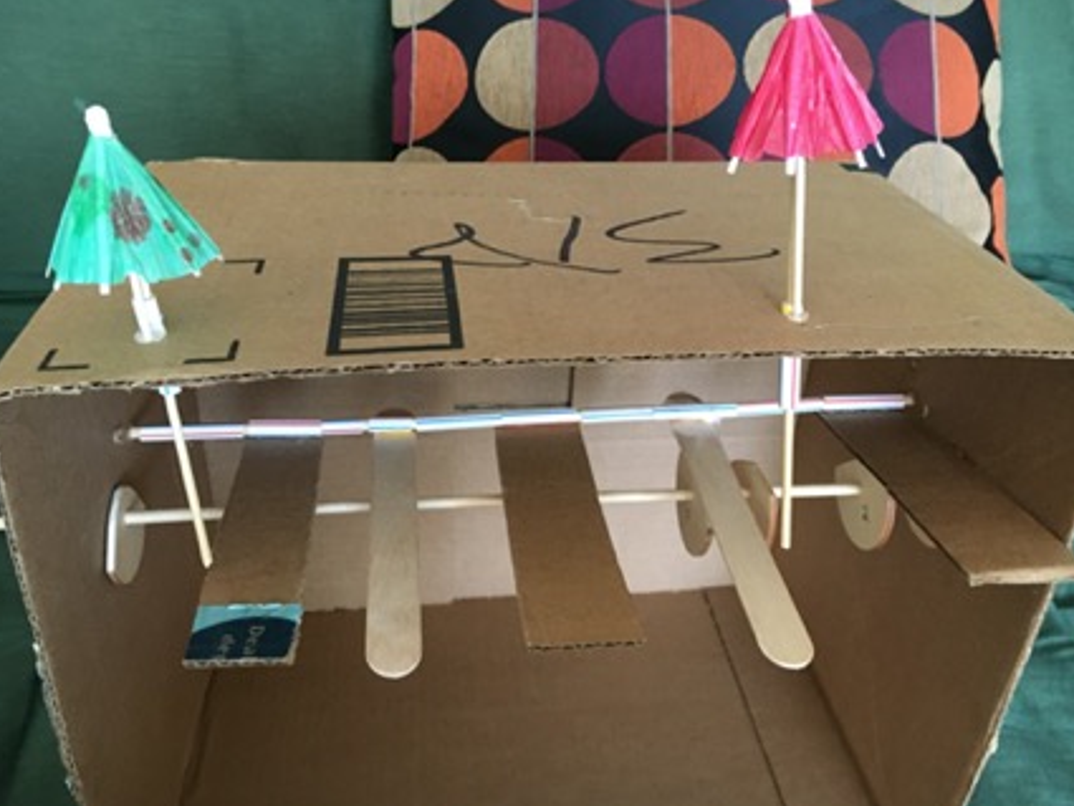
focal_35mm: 30
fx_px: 931
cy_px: 412
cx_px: 538
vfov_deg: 46.8
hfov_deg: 60.0
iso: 200
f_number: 2.2
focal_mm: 4.15
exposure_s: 1/30
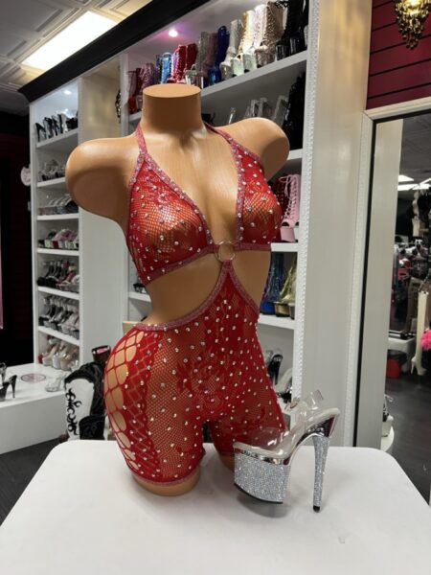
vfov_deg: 67.3
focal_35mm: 26
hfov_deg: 53.1
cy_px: 288
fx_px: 432
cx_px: 216
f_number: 1.5
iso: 80
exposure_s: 1/60
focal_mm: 5.7
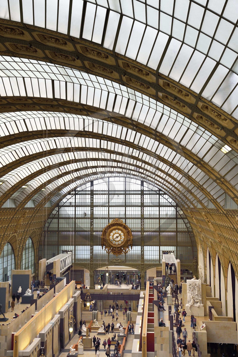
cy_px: 178
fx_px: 496
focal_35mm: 50
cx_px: 119
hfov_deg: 27.0
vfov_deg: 39.6
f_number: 8
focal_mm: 50
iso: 800
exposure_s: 1/60
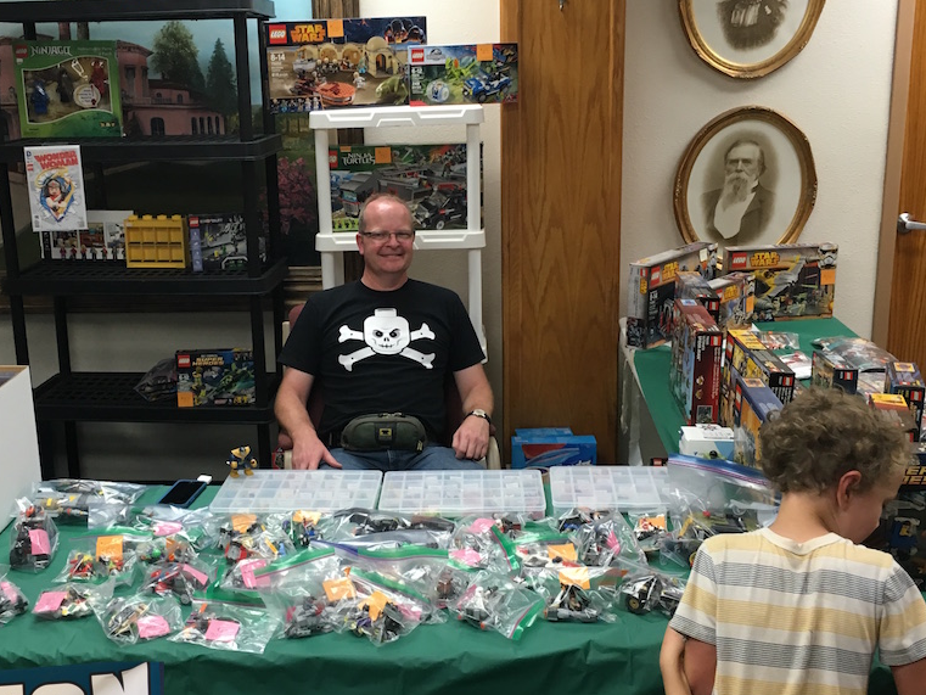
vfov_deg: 36.8
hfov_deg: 47.4
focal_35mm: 39
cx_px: 344
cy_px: 321
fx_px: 1043
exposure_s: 1/30
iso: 80
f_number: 2.2
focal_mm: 4.15
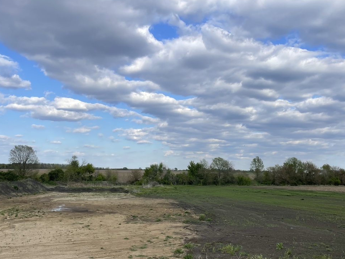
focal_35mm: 39
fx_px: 389
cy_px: 144
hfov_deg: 47.6
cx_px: 203
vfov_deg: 36.8
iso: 32
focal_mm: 4.2
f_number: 1.6
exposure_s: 1/2817
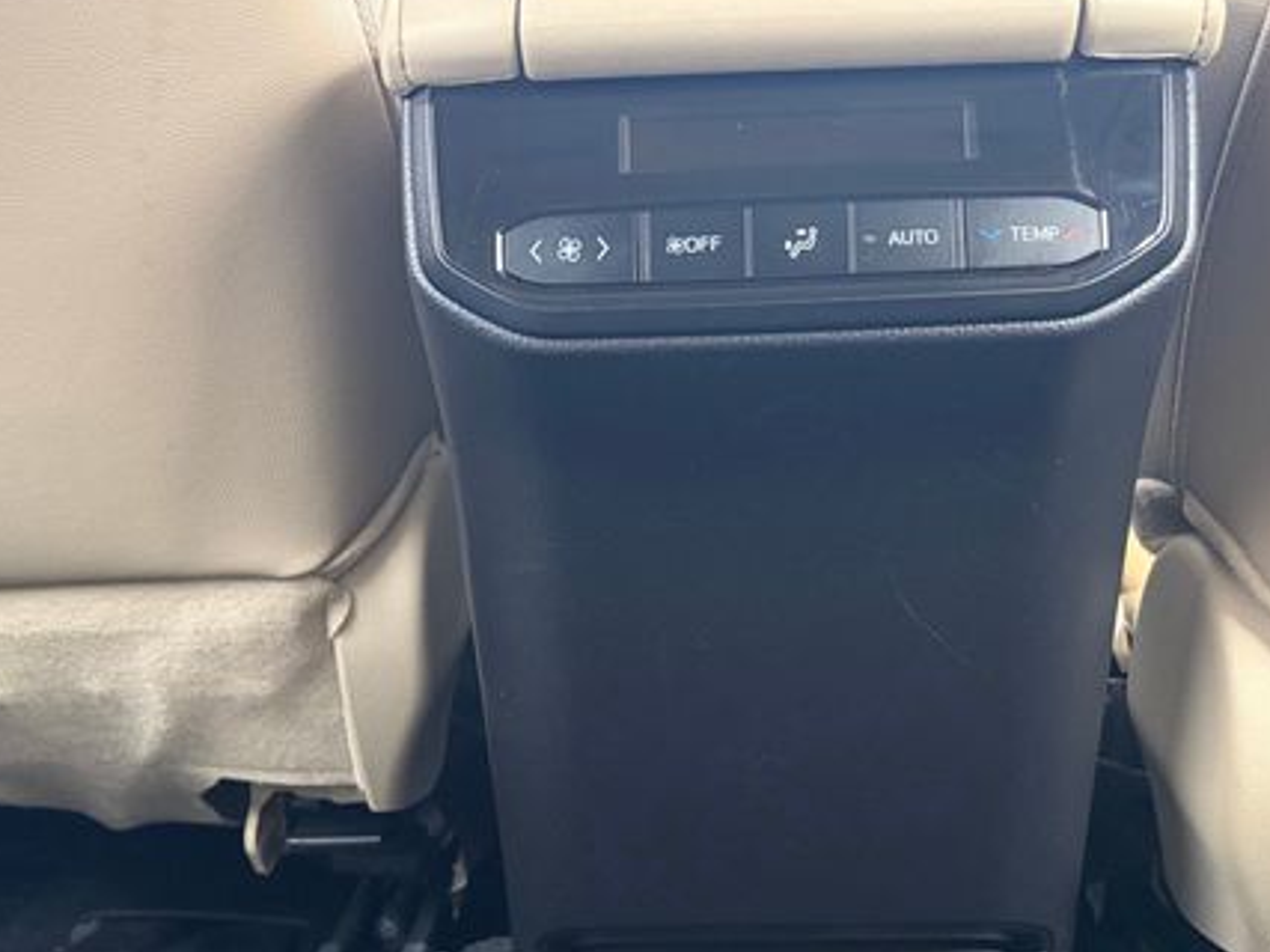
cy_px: 622
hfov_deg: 47.9
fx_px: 1430
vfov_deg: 36.5
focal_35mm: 39
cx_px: 666
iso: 400
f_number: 1.6
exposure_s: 1/60
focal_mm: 5.96
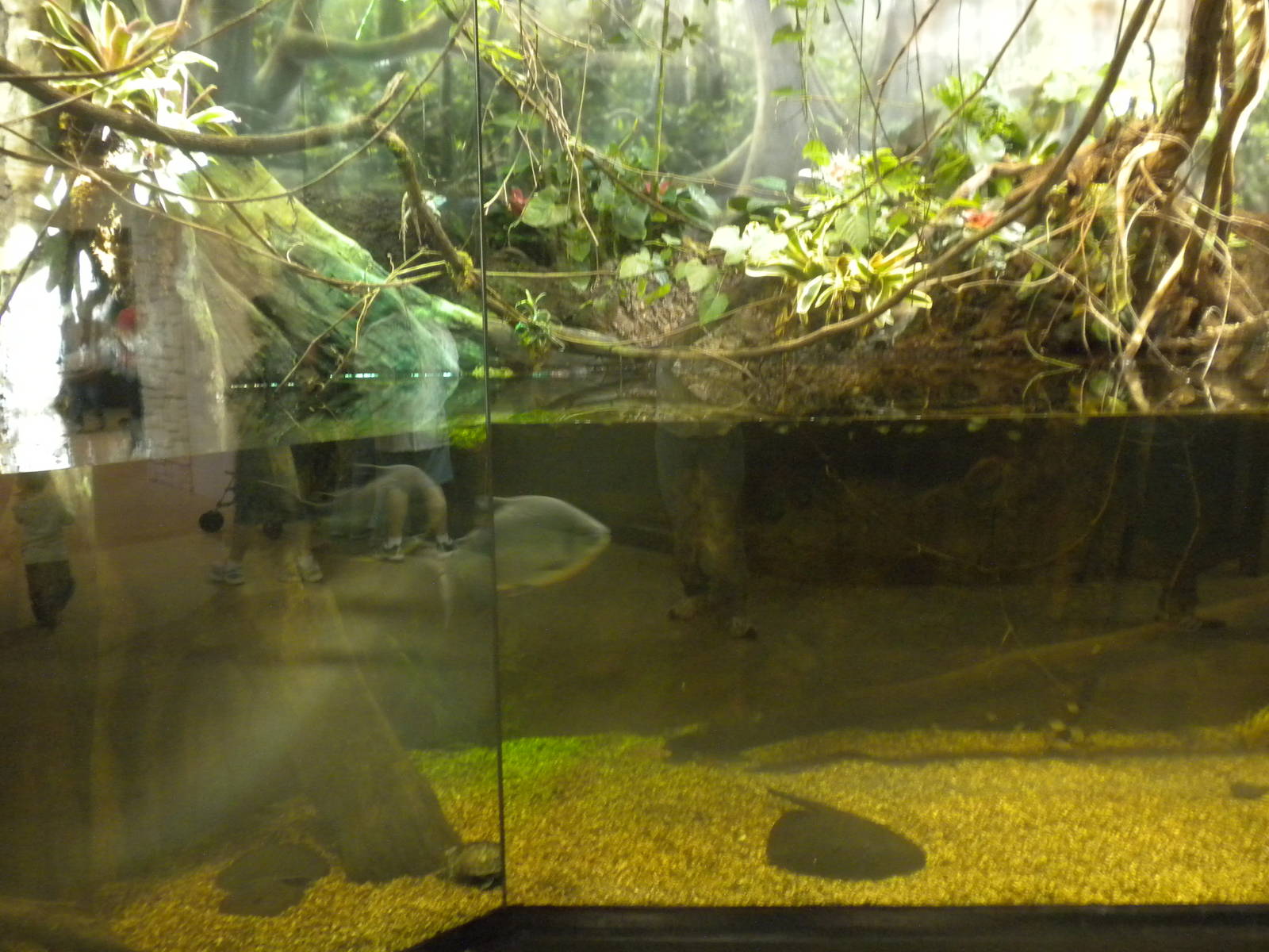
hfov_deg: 50.1
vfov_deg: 38.7
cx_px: 634
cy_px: 476
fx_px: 1356
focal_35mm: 37
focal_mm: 6.6
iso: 400
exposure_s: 1/11.7
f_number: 3.5
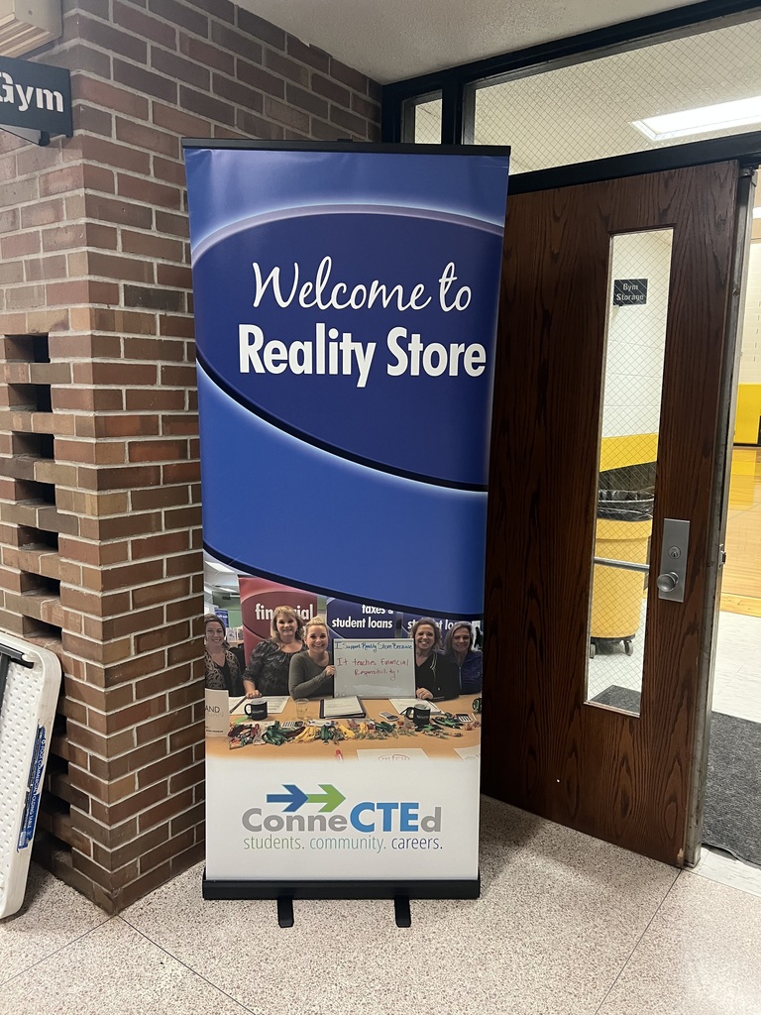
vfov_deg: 67.3
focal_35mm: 26
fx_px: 762
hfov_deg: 53.1
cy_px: 508
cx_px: 380
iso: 500
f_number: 1.5
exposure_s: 1/60
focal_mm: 5.7
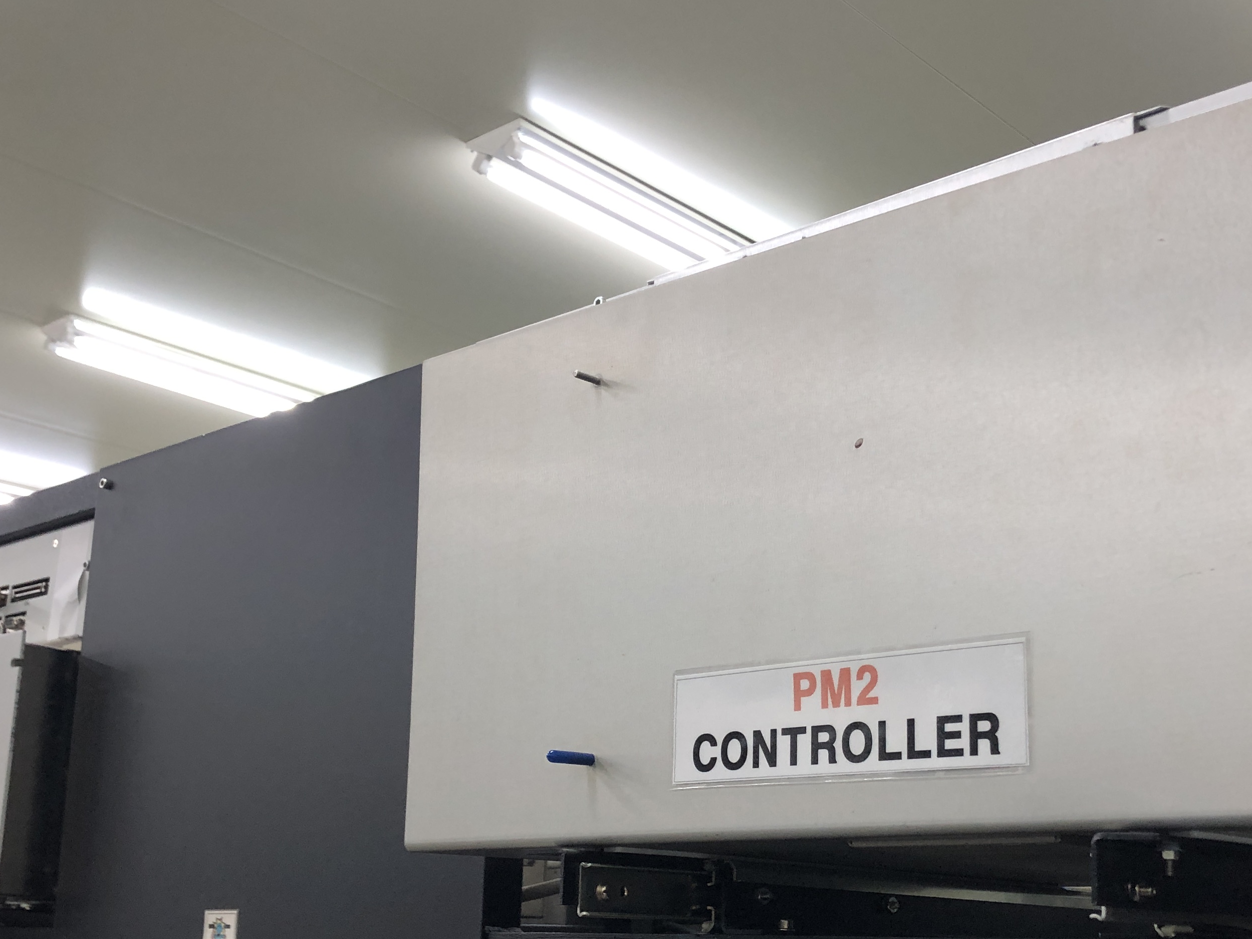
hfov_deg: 42.0
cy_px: 604
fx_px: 1628
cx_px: 705
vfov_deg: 32.0
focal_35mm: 45
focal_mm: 3.99
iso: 25
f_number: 1.8
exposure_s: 1/30
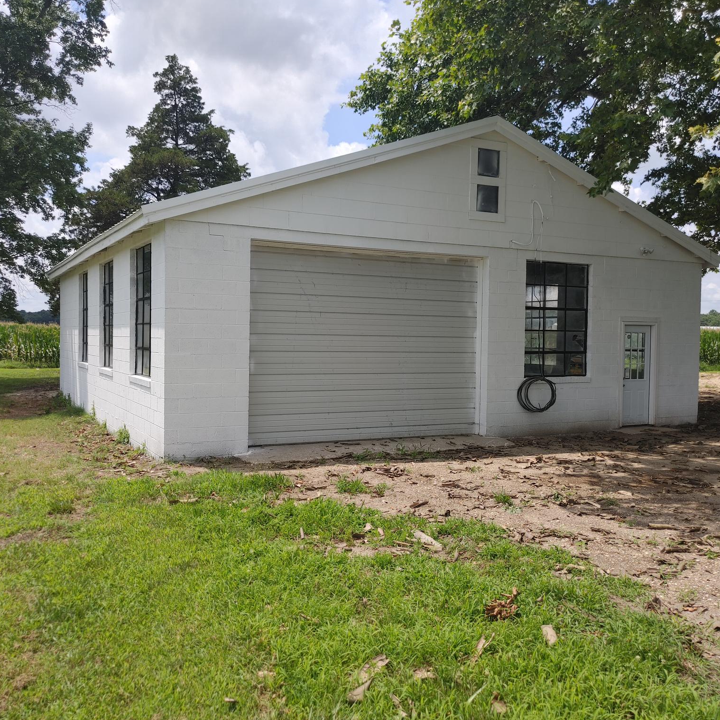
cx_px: 353
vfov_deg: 52.5
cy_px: 357
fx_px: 729
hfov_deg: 52.5
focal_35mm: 31
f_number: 1.8
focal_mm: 5.58
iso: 50
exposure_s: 1/2273
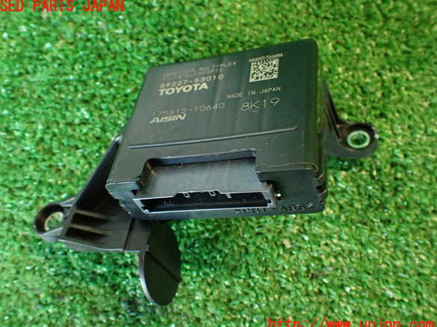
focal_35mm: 33
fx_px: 416
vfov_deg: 42.9
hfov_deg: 55.4
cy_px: 166
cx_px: 212
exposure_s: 1/30
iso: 400
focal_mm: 5.79
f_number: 2.4
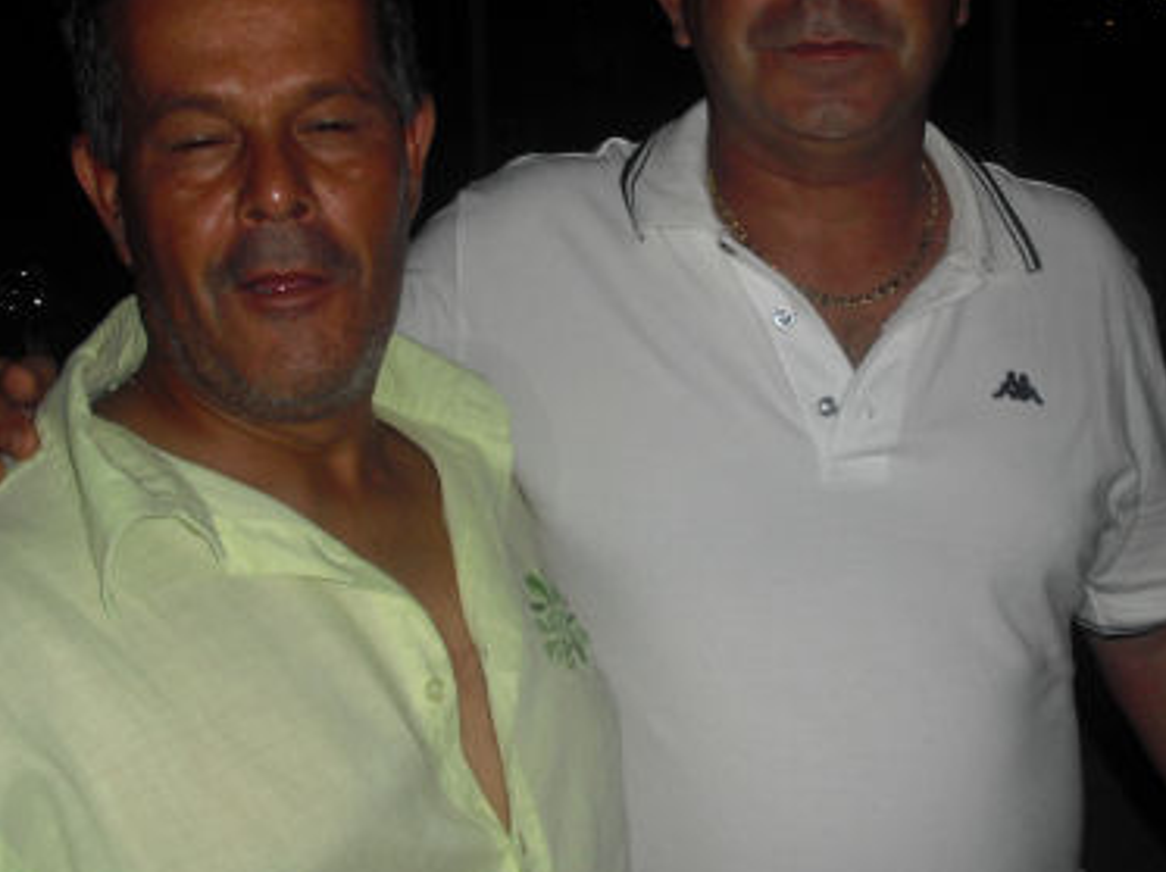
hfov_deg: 33.8
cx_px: 619
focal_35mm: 57
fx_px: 1918
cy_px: 259
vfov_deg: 25.4
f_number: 3.1
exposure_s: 1/60
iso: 100
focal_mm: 6.3
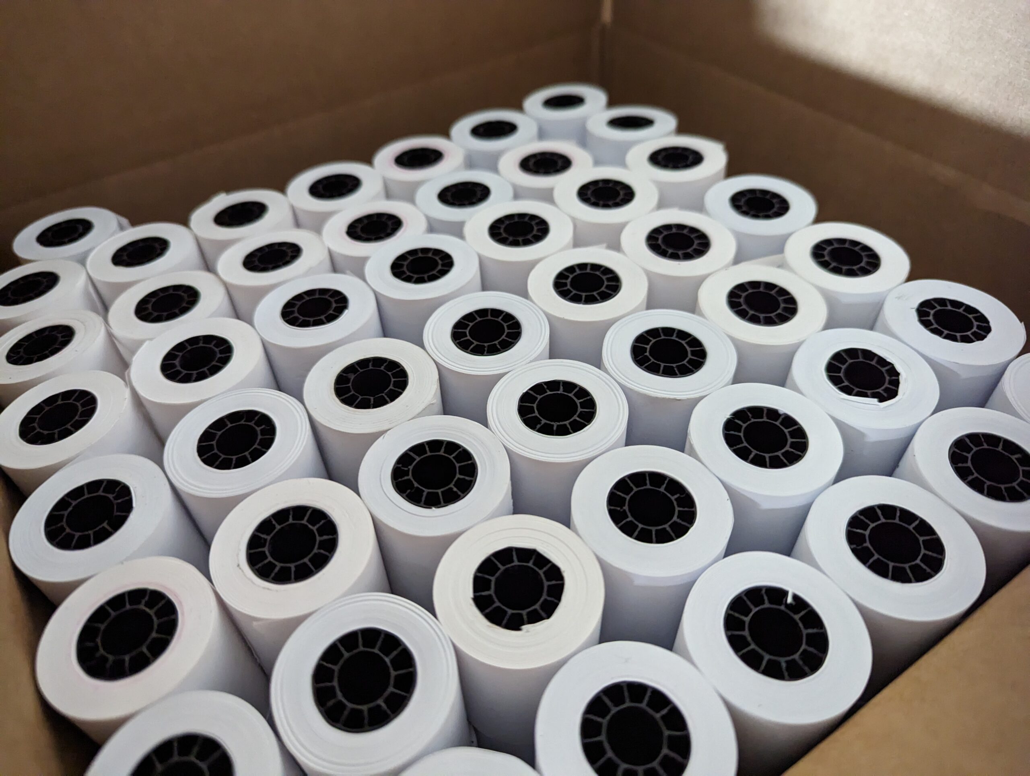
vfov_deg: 56.9
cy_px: 388
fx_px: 715
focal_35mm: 24
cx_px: 515
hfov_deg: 71.5
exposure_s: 1/32.3
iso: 3906
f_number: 1.85
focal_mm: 6.81
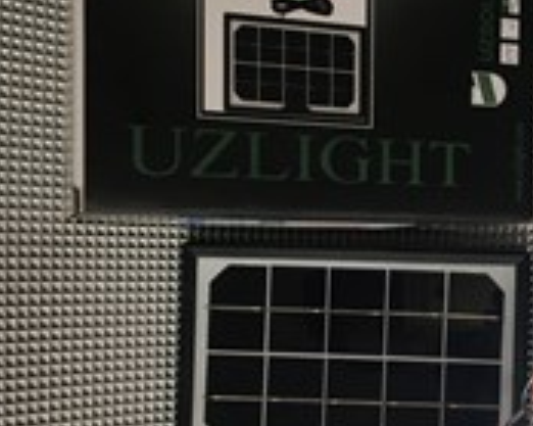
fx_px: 1025
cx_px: 423
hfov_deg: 28.6
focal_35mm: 65
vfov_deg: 23.4
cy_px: 273
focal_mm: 4.15
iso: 80
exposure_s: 1/33
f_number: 2.2
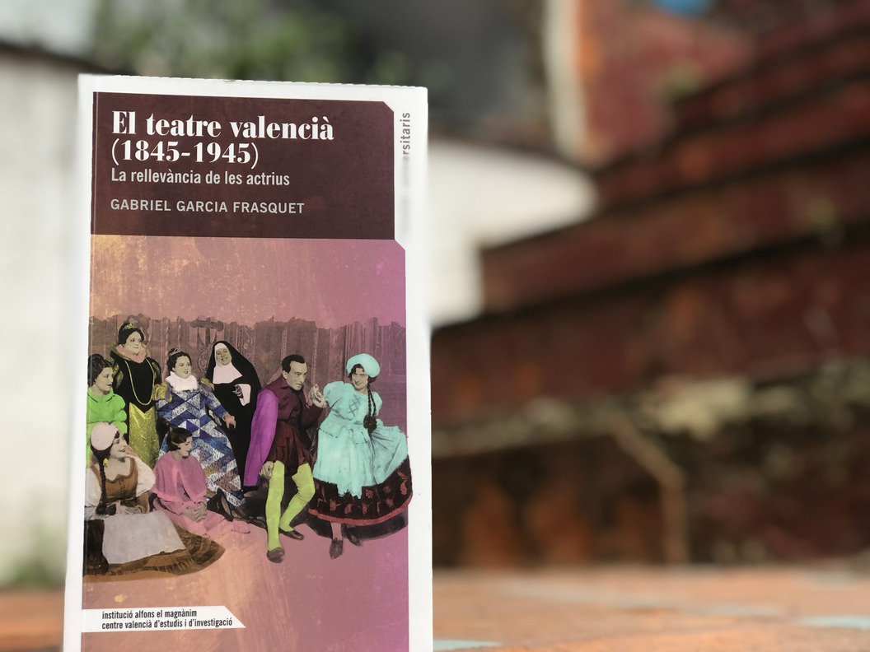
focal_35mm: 57
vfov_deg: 25.7
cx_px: 435
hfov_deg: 33.8
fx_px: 1433
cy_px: 326
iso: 25
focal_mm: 6.6
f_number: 2.8
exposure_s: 1/40
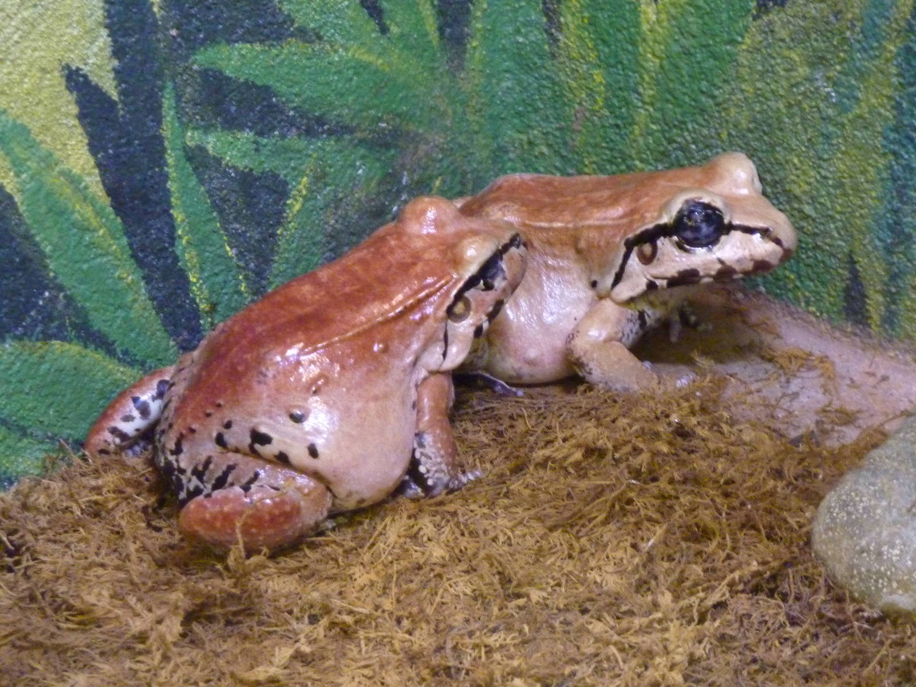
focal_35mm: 169
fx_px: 4472
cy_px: 344
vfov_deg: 8.8
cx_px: 458
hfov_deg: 11.7
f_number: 4.5
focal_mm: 27.8
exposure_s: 1/6
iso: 800
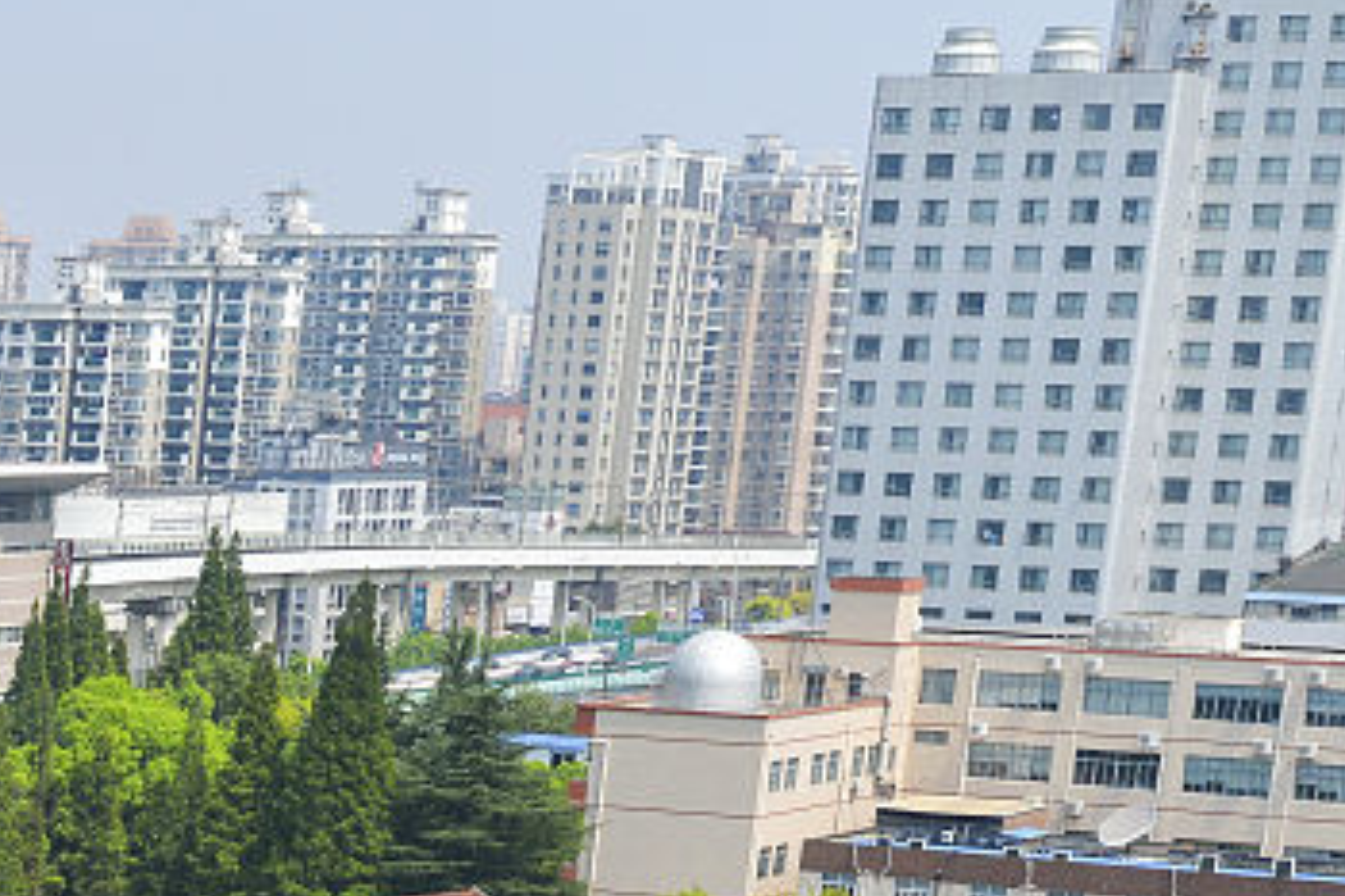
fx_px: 3846
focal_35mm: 103
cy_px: 1490
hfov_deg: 18.2
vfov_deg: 12.4
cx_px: -523
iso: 200
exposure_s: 1/250
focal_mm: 30
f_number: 11
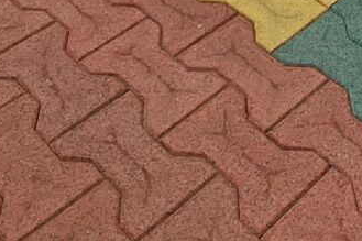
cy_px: -471
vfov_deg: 11.2
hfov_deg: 25.7
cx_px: 196
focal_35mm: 79
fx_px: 794
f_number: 2.2
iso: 64
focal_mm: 2.2
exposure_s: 1/916
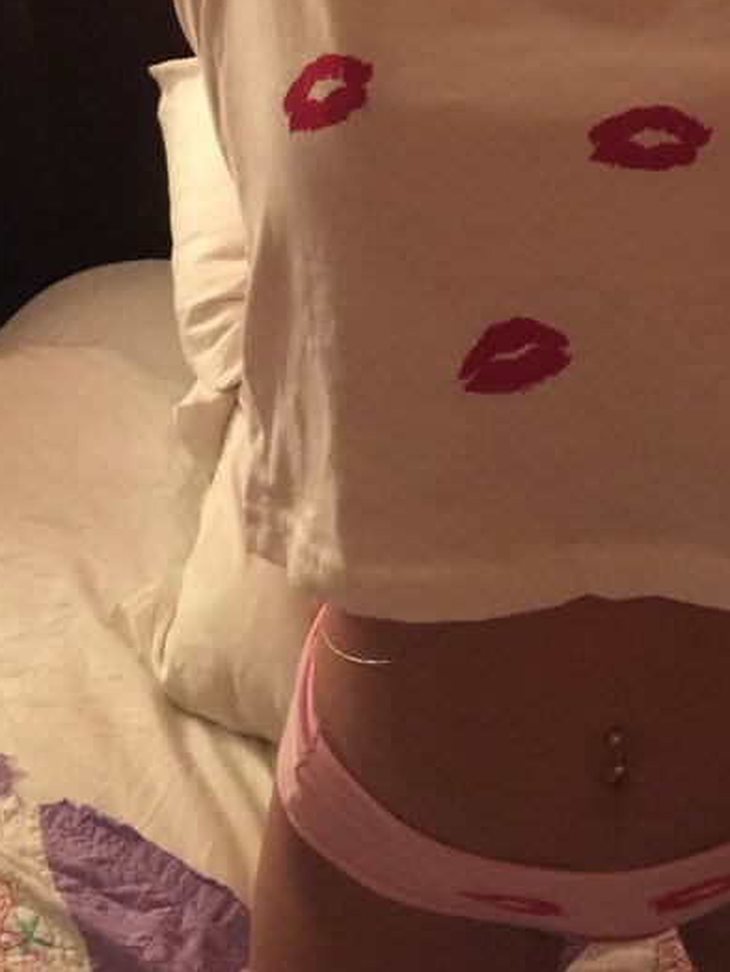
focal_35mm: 60
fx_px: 1686
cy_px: 15
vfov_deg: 30.1
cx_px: 624
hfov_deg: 23.9
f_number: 2.2
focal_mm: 4.15
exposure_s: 1/4
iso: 80
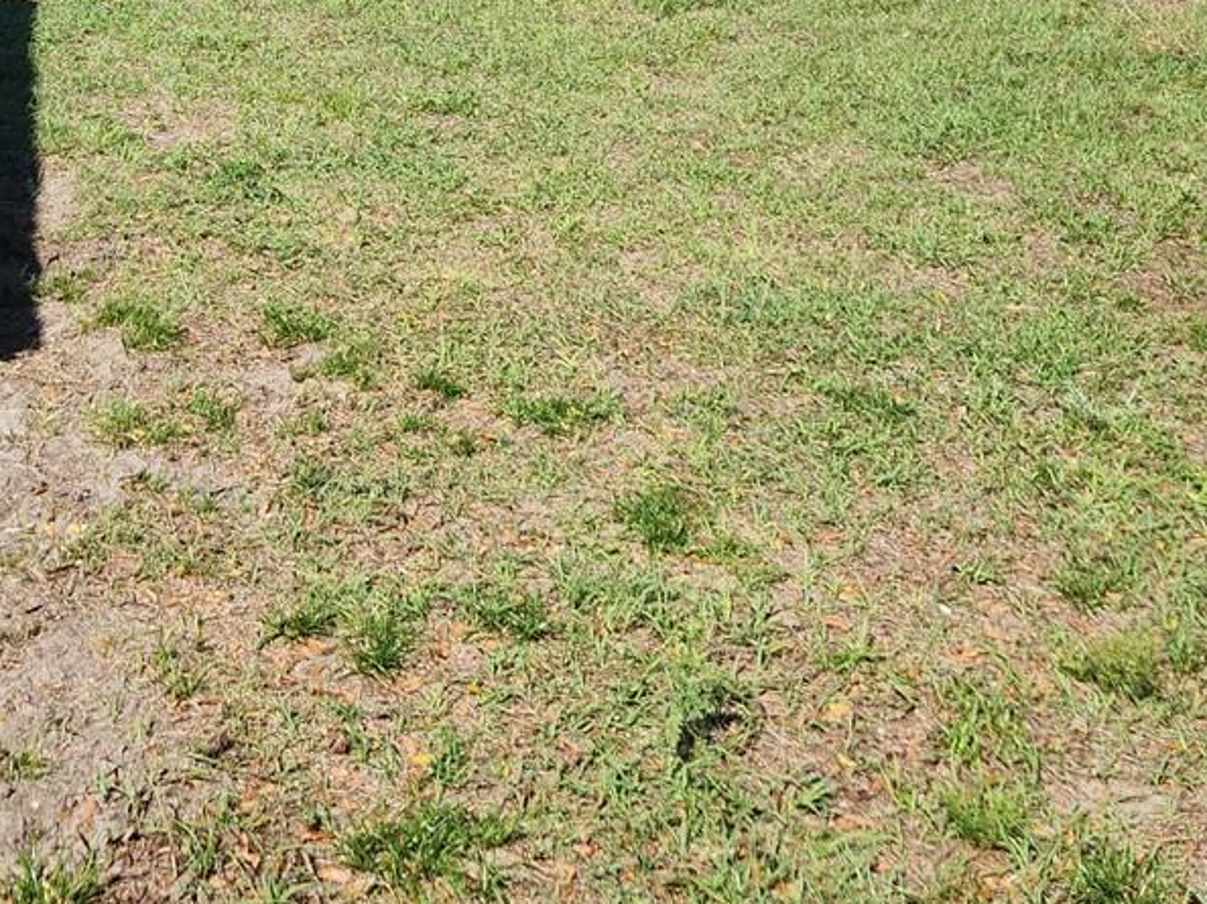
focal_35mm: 62
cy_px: 37
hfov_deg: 31.0
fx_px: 2161
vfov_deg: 22.8
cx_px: 437
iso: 20
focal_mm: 5.4
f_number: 1.8
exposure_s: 1/1163
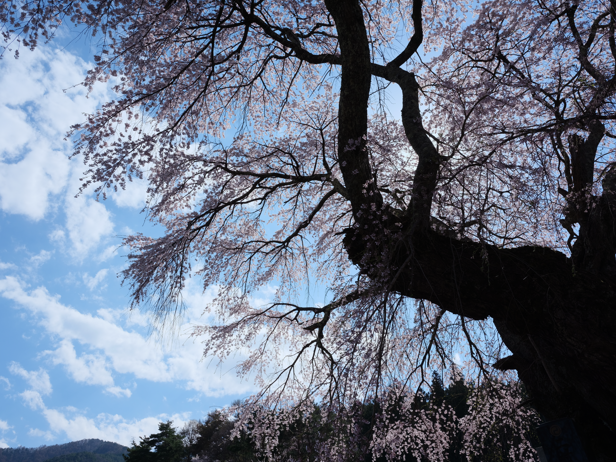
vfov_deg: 54.9
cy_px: 231
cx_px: 308
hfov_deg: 69.4
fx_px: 445
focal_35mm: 25
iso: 400
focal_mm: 32
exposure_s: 1/250
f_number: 16
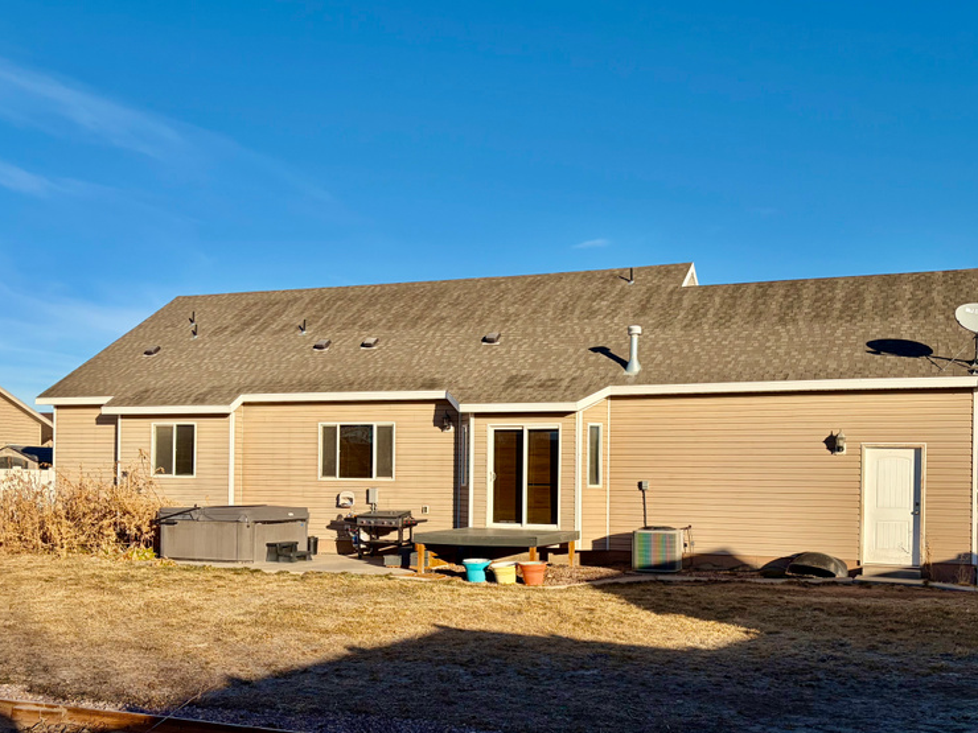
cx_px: 527
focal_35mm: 36
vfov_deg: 39.3
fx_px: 1017
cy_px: 475
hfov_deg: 51.3
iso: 50
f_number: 1.6
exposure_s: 1/4065
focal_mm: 5.96
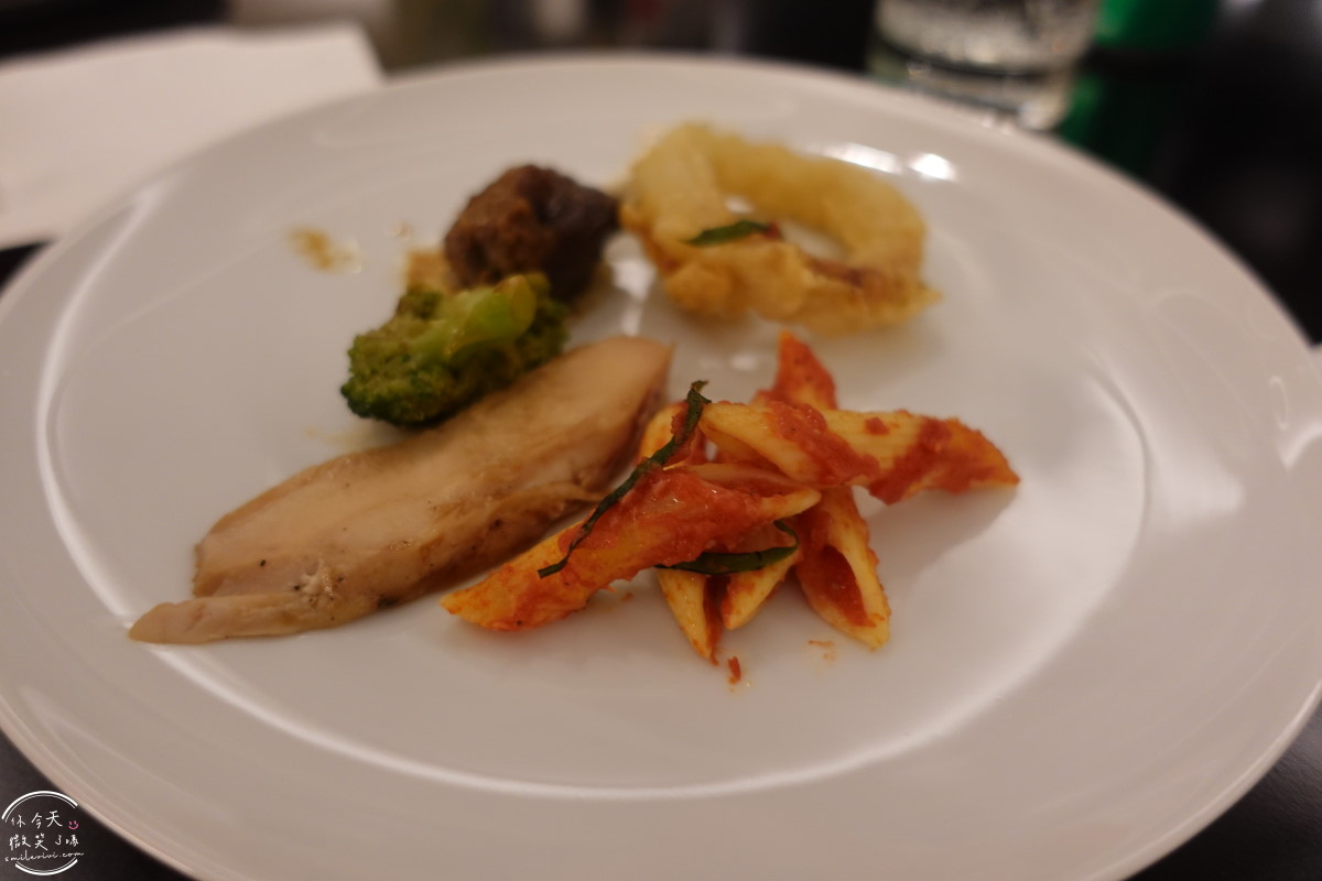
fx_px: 881
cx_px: 661
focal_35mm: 24
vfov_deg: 53.1
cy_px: 440
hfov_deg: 73.7
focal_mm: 9.4
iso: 400
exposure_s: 1/30
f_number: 1.8
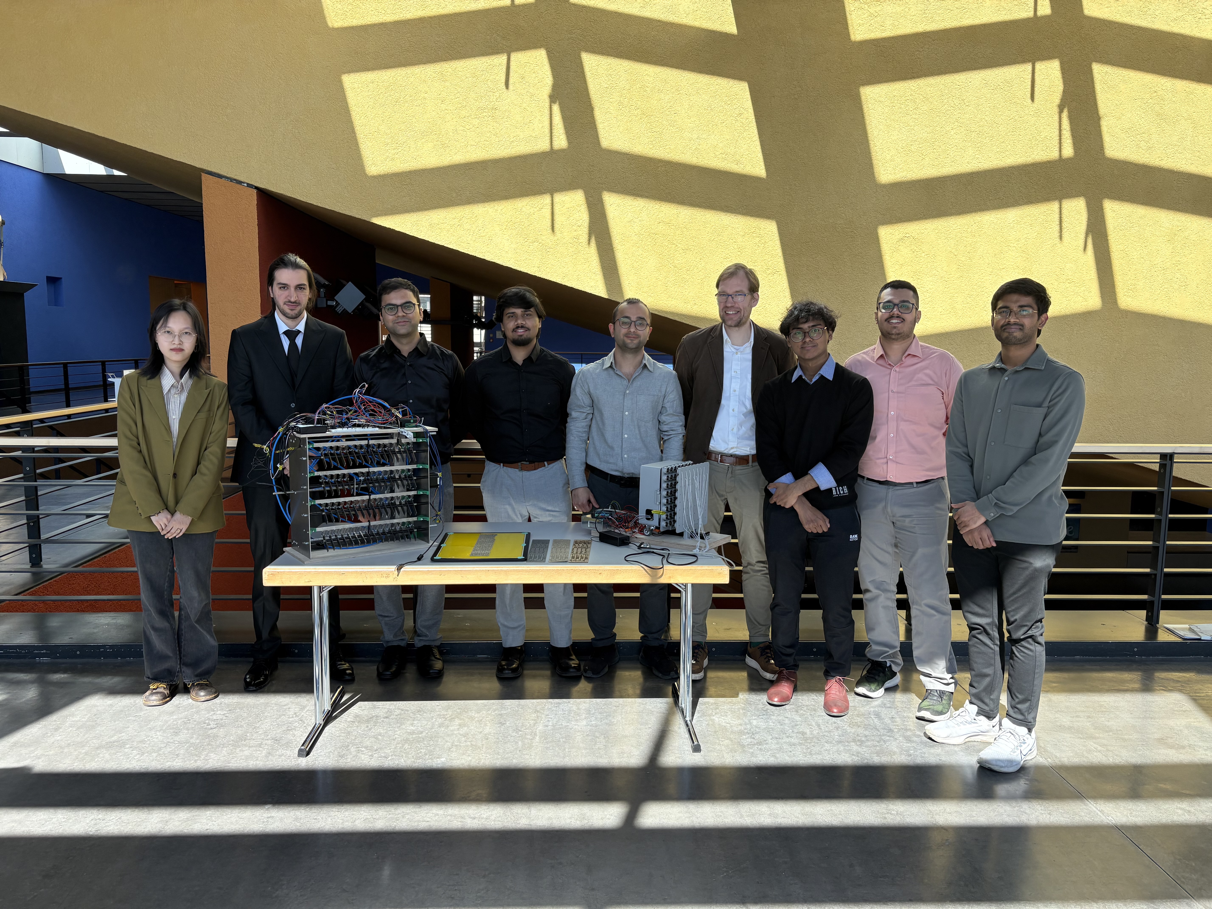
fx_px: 910
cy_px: 454
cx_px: 606
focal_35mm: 26
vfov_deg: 53.1
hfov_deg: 67.3
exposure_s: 1/756
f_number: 1.6
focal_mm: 5.96
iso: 64
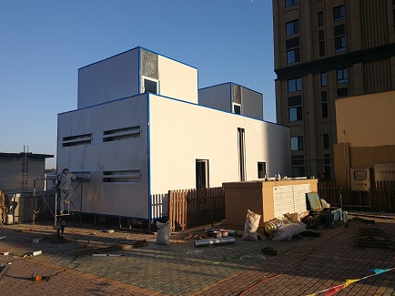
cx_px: 198
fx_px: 319
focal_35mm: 28
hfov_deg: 63.5
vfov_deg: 49.7
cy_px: 148
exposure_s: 1/705
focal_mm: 3.95
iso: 50
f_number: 2.2
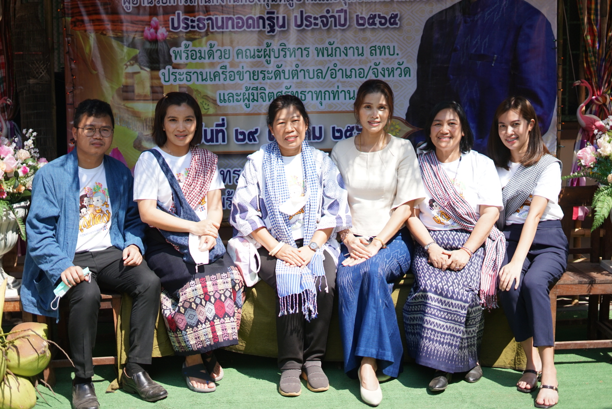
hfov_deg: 39.6
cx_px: 306
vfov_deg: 27.0
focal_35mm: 50
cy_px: 204
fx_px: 851
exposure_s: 1/8000
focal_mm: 50
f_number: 1.8
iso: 400
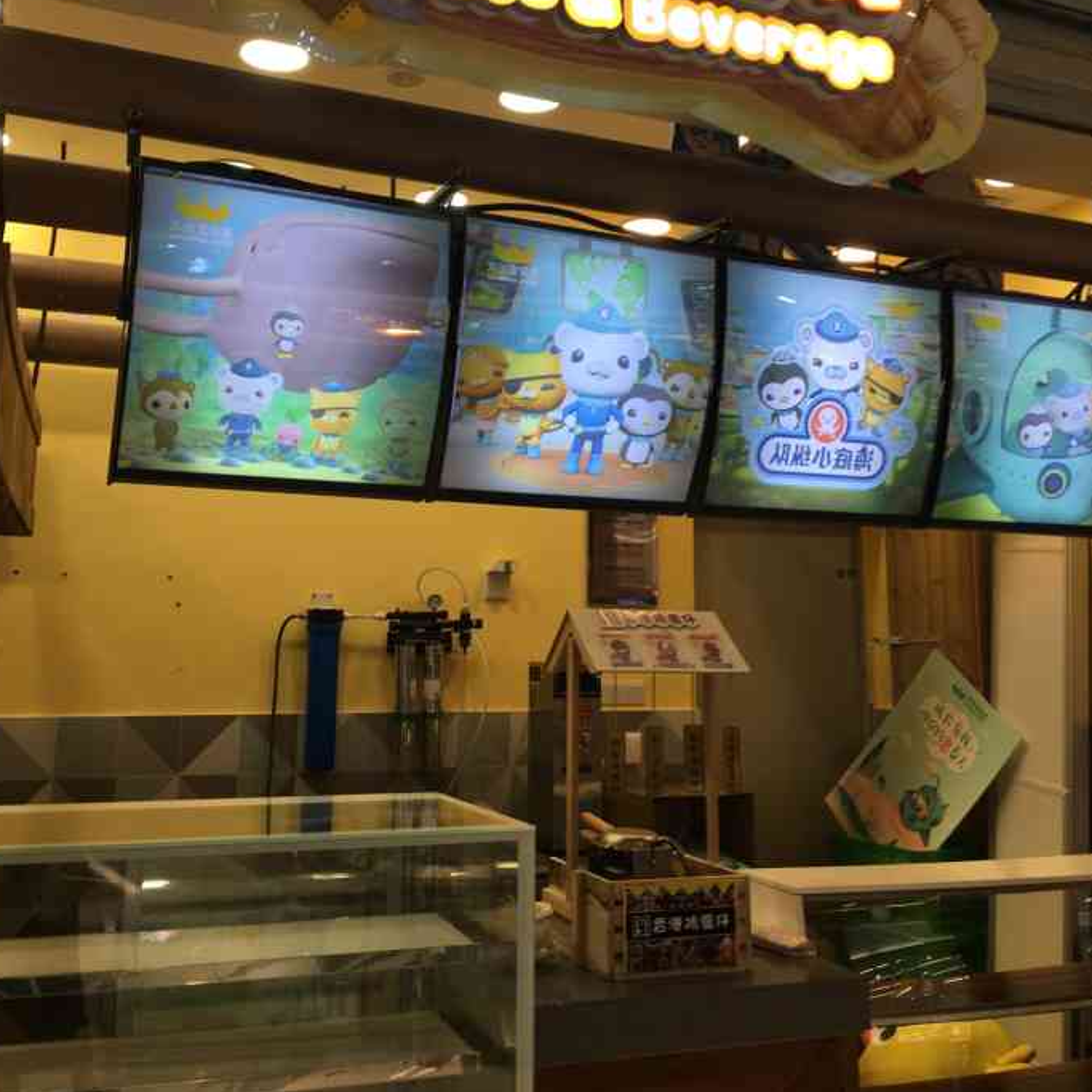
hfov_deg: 47.2
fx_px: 1249
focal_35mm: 35
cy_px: 413
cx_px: 537
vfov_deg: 46.8
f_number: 2.2
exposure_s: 1/50
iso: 25
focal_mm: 4.15
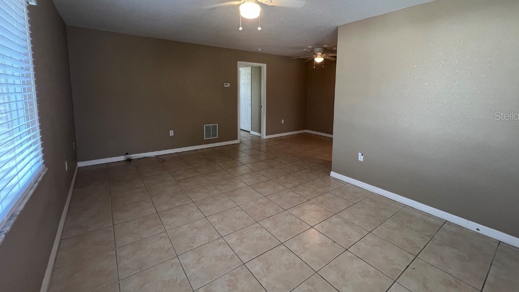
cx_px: 271
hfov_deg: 102.9
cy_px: 115
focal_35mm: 15
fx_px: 206
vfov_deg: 69.7
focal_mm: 1.57
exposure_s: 1/60
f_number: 1.8
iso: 160
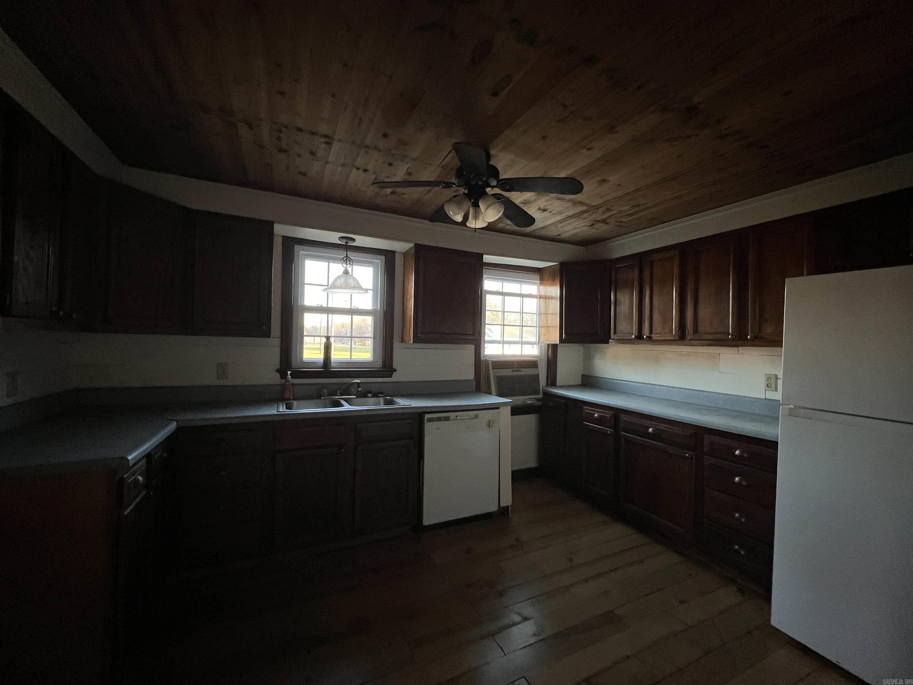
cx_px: 456
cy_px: 342
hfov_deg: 106.2
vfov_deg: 89.9
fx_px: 343
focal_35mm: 13
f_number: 1.8
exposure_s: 1/60
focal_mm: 1.57
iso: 320
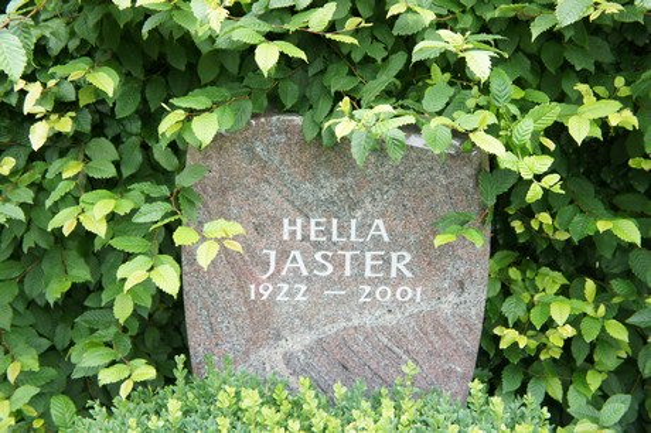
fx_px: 1030
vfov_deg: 23.7
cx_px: 326
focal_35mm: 57
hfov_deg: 35.1
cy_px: 216
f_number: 5
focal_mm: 38
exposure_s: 1/250
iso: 800
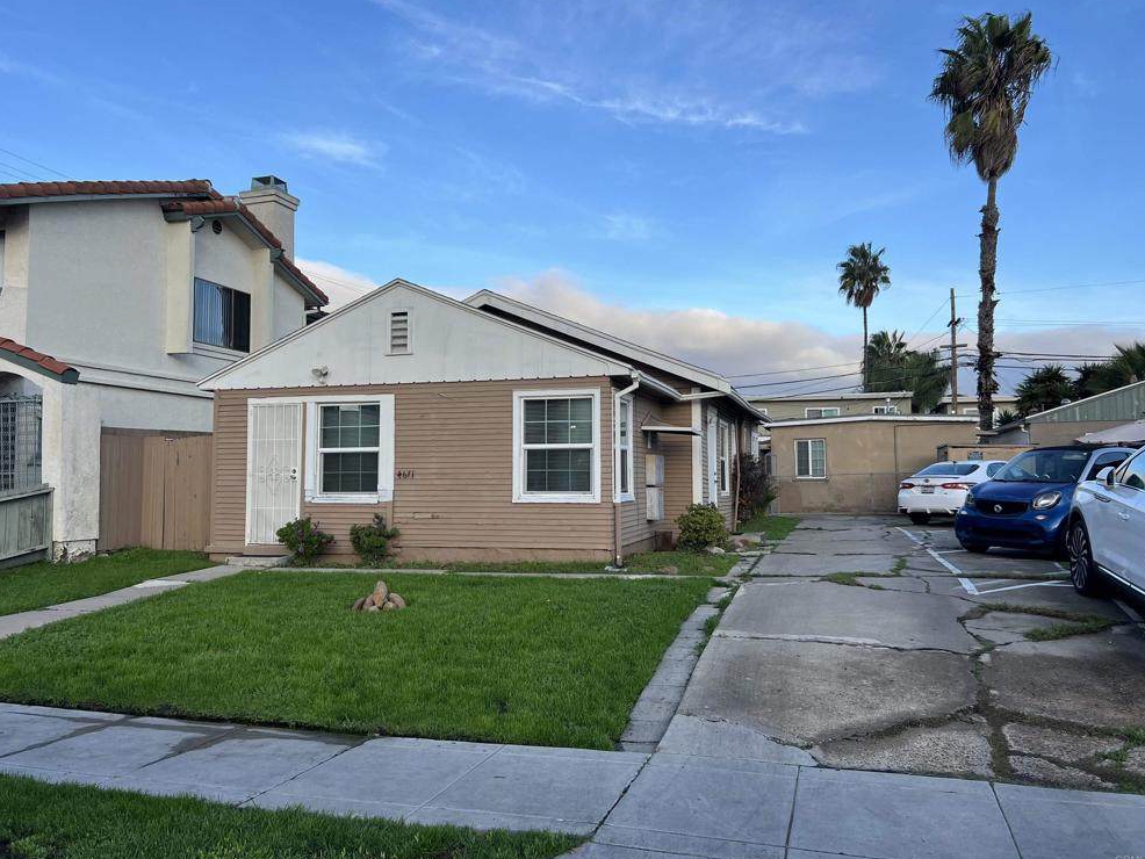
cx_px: 559
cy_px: 419
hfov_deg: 65.3
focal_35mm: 27
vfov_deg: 51.4
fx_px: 893
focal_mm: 5.7
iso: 50
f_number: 1.5
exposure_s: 1/1724
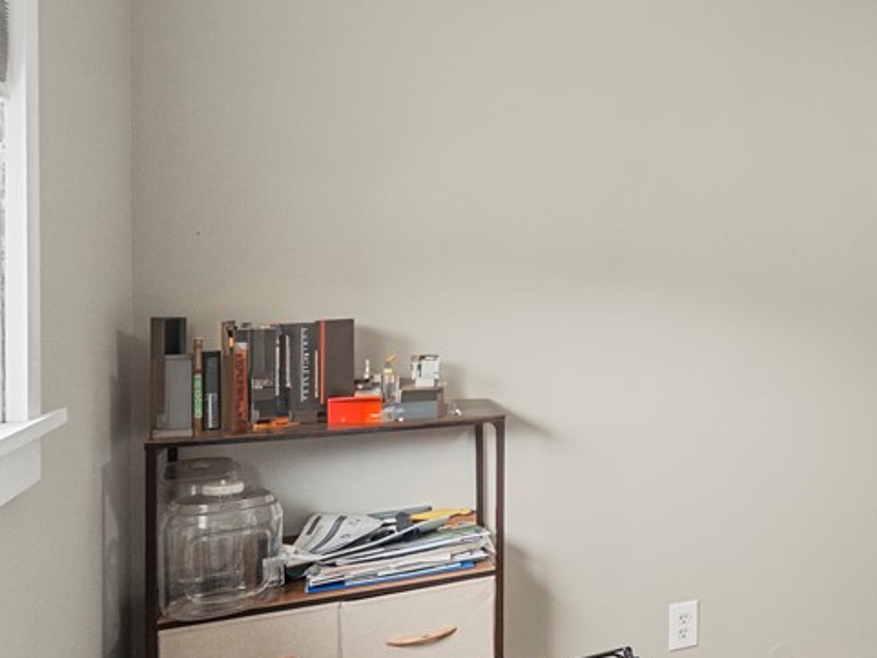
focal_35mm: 34
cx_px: 929
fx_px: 862
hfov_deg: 43.7
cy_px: 303
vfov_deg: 41.8
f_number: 5.6
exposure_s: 1/3
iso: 640
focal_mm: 8
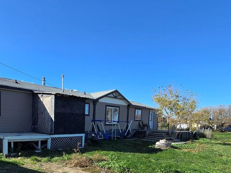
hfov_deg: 68.7
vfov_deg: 53.4
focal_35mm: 24
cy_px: 136
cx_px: 69
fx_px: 160
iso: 50
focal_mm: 2.2
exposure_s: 1/1472
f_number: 2.2
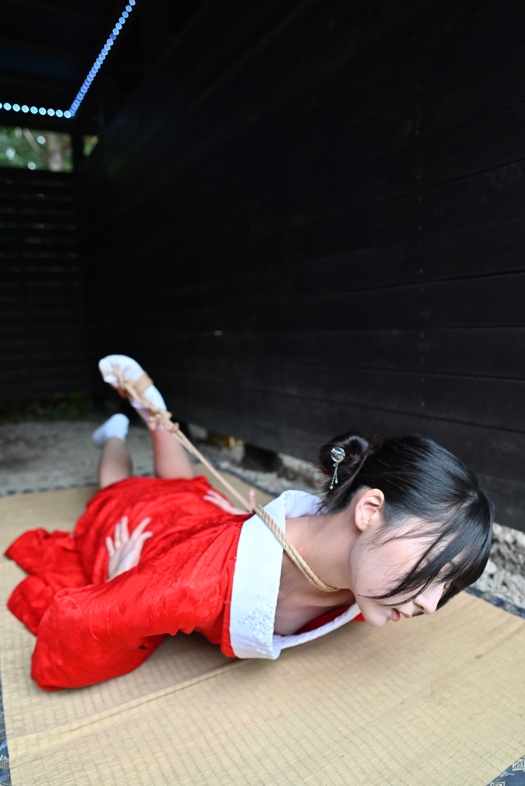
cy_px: 393
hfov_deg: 53.2
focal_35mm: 24
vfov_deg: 73.7
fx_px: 524
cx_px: 262
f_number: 2.8
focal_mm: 24
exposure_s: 1/250
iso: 400
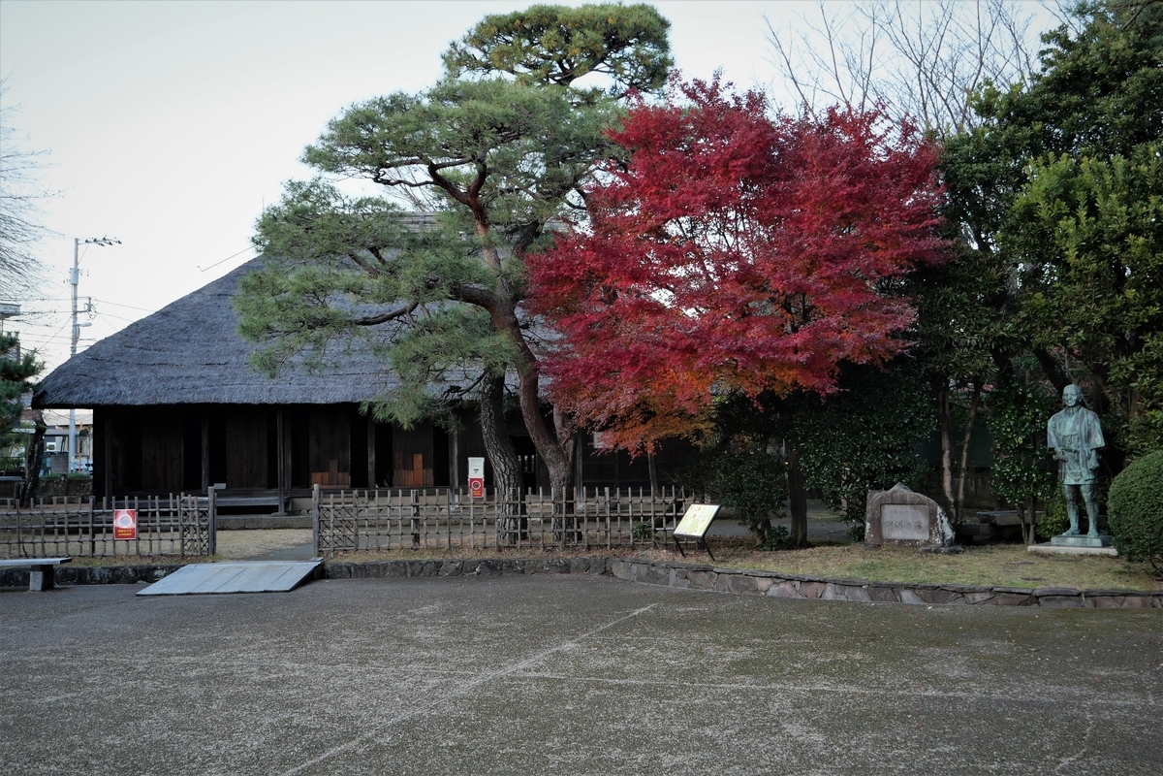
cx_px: 582
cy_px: 388
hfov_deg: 51.9
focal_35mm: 37
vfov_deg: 35.9
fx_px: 1195
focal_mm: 18
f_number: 3.2
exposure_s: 1/125
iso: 200
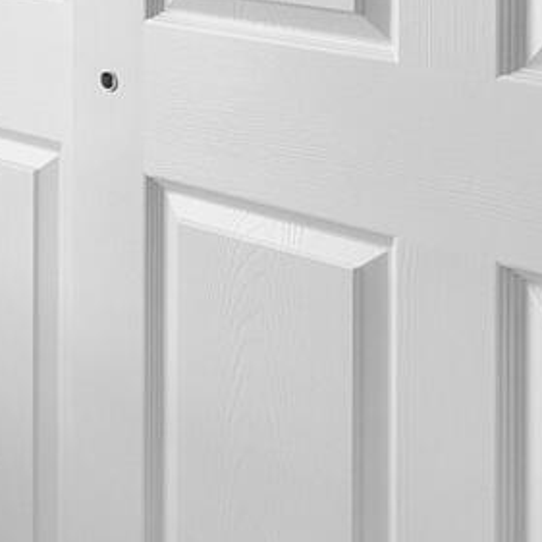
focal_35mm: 109
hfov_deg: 8.5
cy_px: -269
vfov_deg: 14.9
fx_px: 1931
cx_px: -1549
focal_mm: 12
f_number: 7.1
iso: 400
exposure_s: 1/4
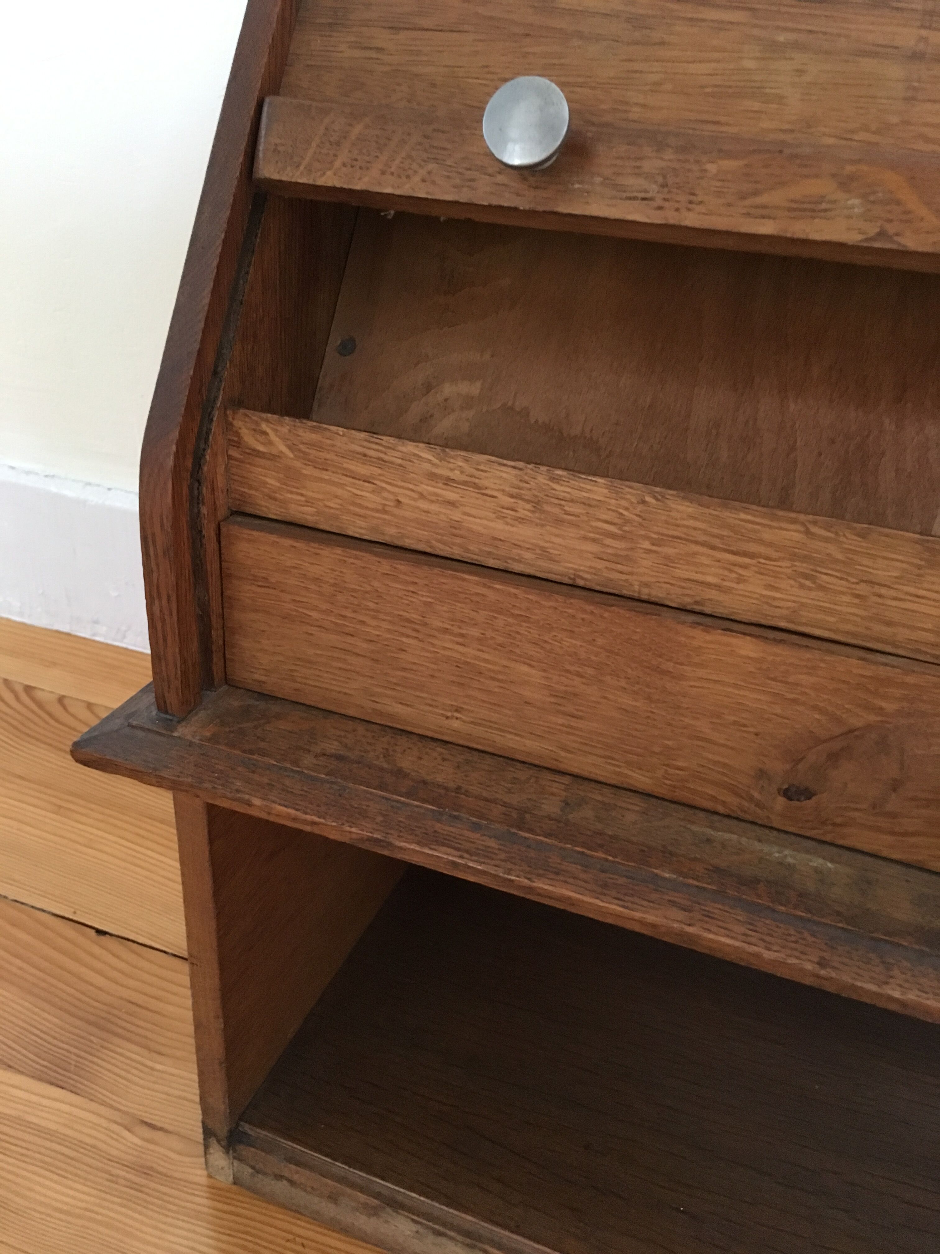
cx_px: 470
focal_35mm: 29
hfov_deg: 48.2
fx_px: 1050
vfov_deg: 61.7
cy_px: 627
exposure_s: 1/17
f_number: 2.2
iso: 200
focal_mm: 4.15
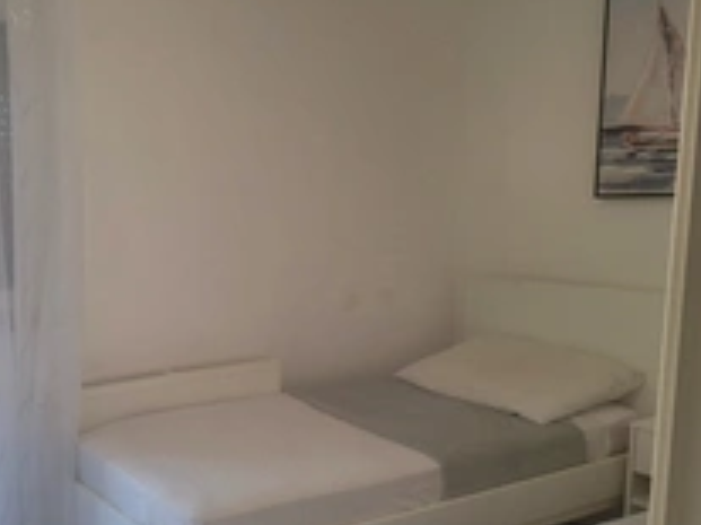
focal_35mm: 40
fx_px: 810
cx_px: 163
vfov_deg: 35.7
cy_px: 329
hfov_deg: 45.0
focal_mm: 5.54
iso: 64
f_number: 1.8
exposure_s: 1/120
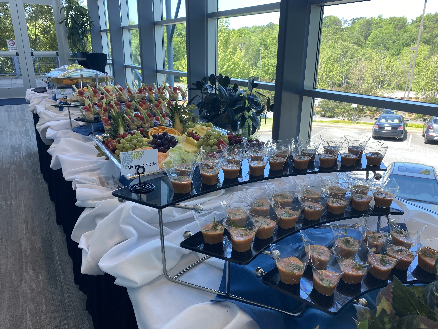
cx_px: 219
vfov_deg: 53.1
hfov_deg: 67.3
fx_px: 329
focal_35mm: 26
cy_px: 164
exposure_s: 1/122
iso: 40
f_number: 1.8
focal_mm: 4.25
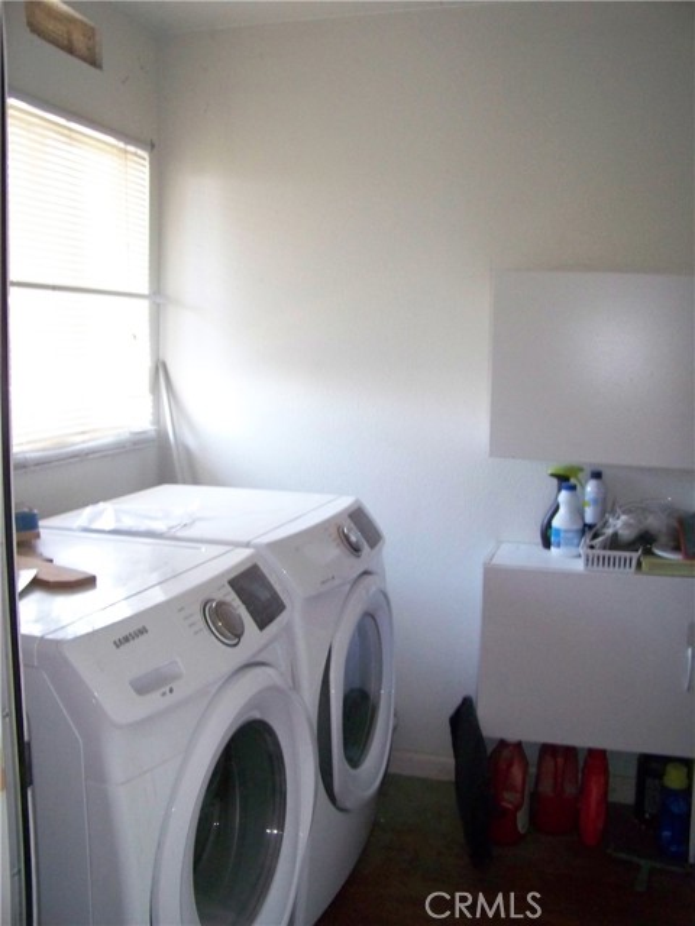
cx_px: 348
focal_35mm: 33
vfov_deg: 55.4
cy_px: 463
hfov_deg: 42.9
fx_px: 883
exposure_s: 1/30
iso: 500
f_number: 2.8
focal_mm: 5.85
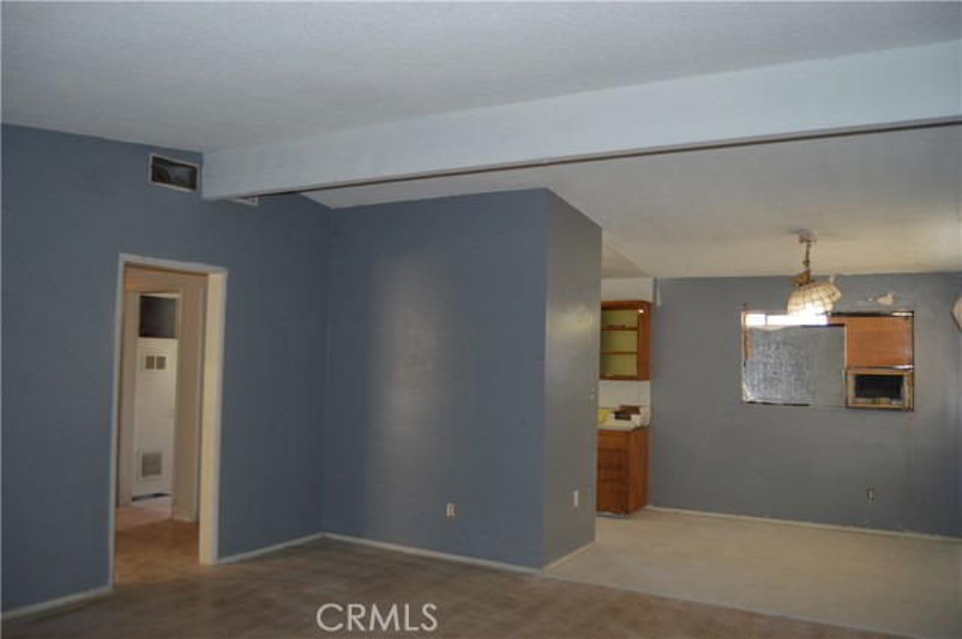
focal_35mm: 27
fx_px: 721
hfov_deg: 67.4
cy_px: 320
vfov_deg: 47.8
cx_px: 481
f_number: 3.5
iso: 500
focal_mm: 18
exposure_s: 1/60
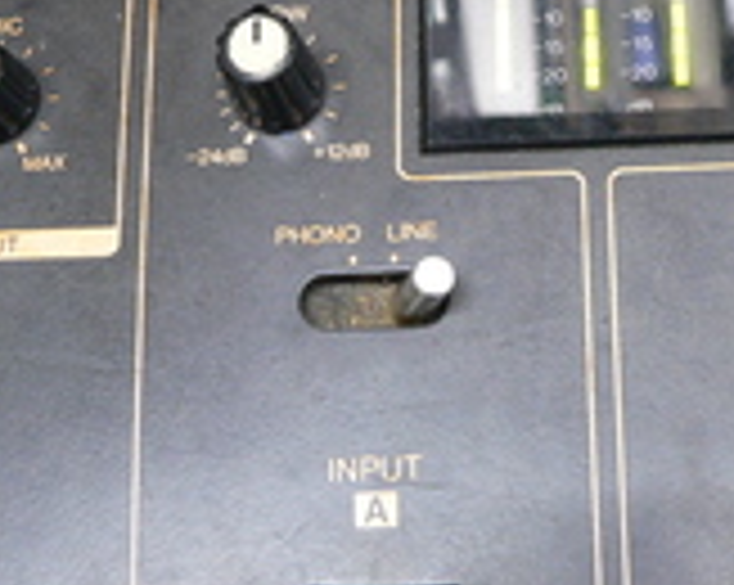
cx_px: 608
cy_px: 160
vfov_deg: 18.6
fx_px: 1779
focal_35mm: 82
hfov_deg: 22.9
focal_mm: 6
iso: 200
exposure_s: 1/13
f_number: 2.8
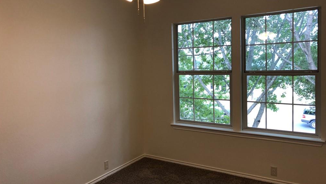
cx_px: 163
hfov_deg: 62.6
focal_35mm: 31
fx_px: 268
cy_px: 81
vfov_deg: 37.7
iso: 25
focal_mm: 4
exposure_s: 1/40
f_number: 1.8
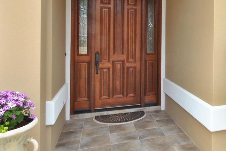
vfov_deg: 35.3
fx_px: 232
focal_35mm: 37
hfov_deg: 46.0
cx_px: 210
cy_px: 40
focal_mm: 10
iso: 400
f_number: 10
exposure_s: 1/100
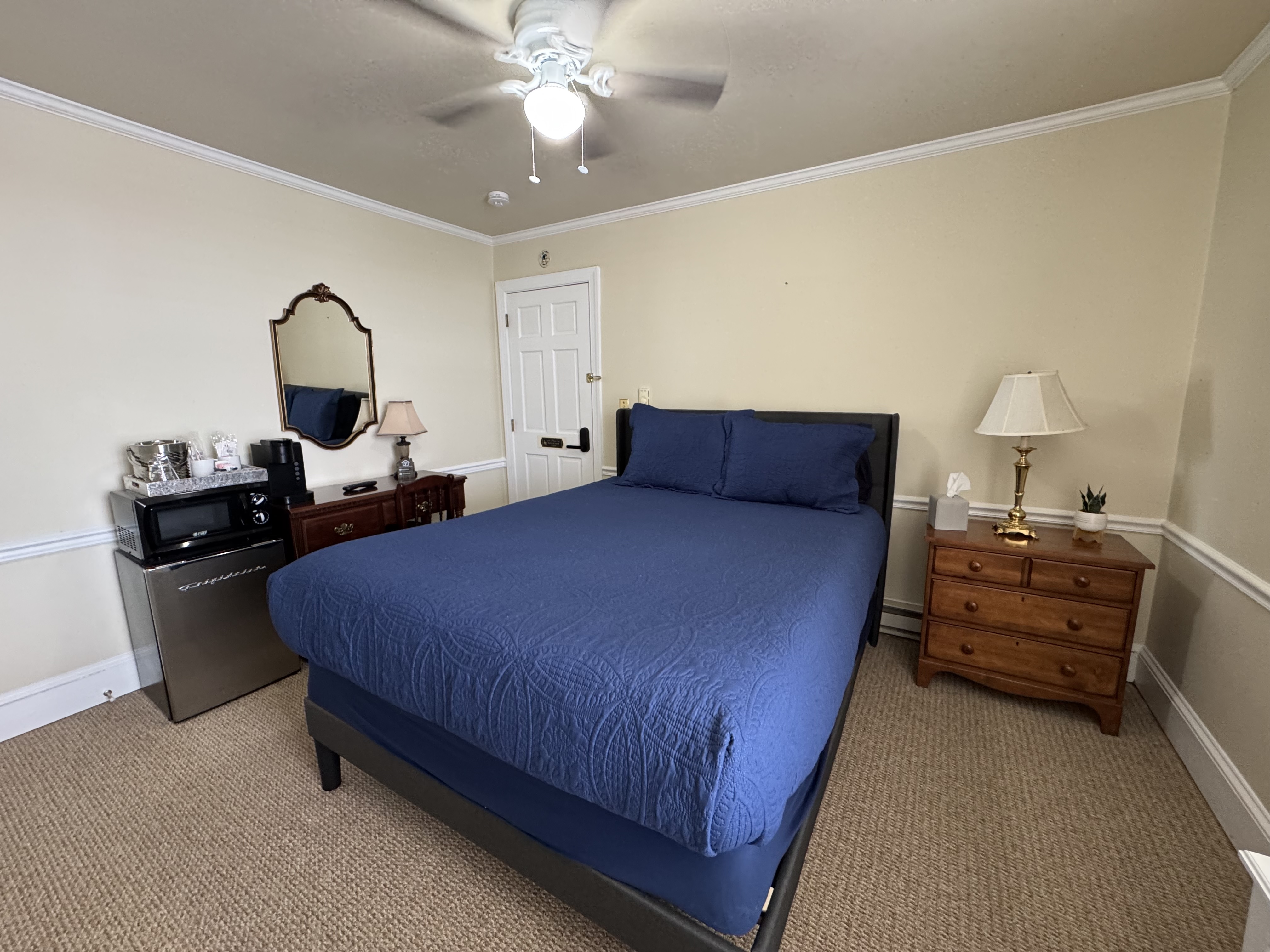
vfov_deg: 85.7
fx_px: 514
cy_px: 476
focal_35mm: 14
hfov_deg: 102.1
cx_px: 635
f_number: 2.2
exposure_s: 1/60
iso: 400
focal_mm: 2.22
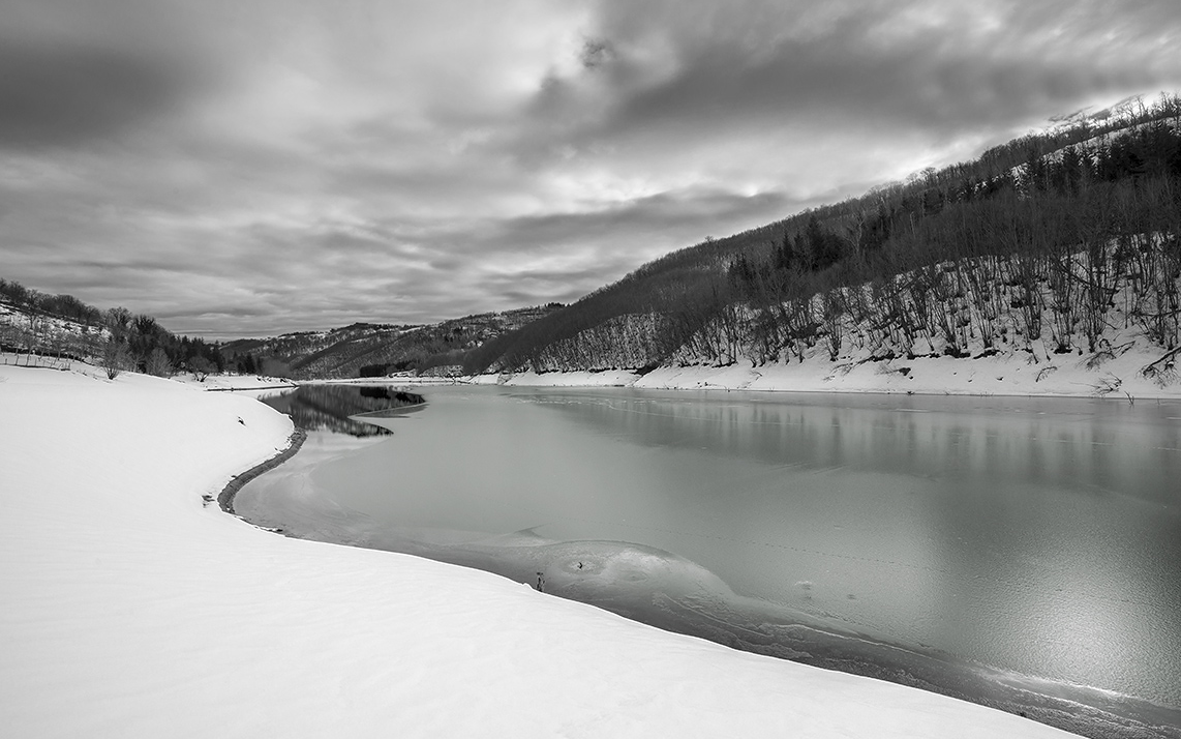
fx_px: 483
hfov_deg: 101.5
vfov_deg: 74.8
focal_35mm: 15
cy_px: 368
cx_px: 596
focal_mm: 14
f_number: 16
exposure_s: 1/200
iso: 200
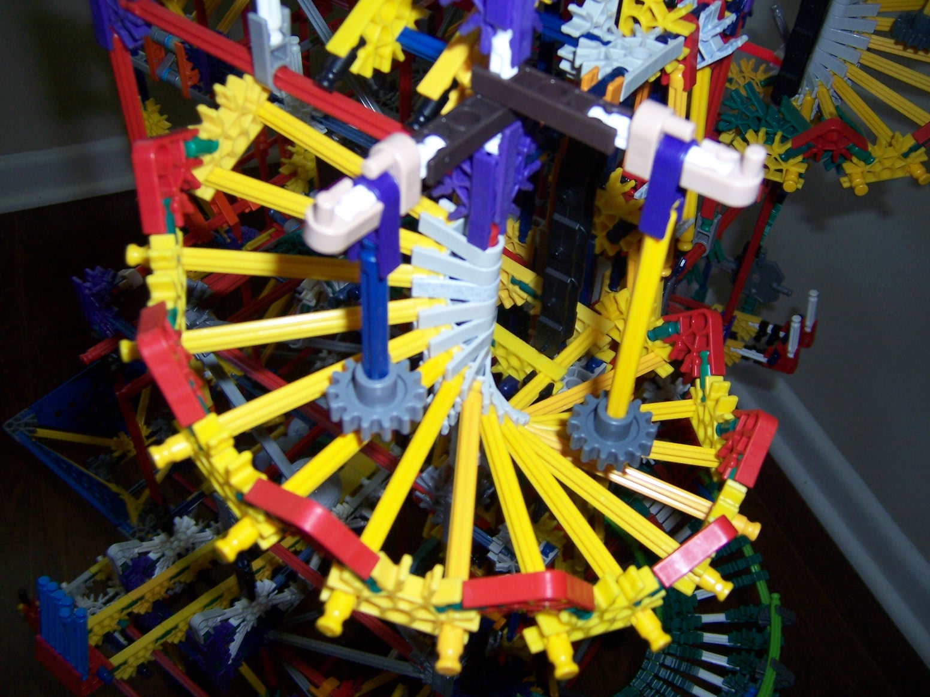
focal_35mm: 33
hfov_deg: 55.4
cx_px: 465
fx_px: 887
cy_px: 348
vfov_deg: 42.9
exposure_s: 1/60
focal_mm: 5.5
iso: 140
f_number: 2.8
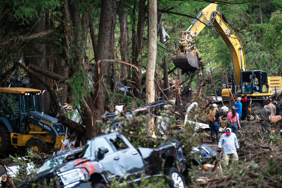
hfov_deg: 8.6
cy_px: 104
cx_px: 164
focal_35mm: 240
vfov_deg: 5.7
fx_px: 1880
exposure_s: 1/2500
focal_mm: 200
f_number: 2.8
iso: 400
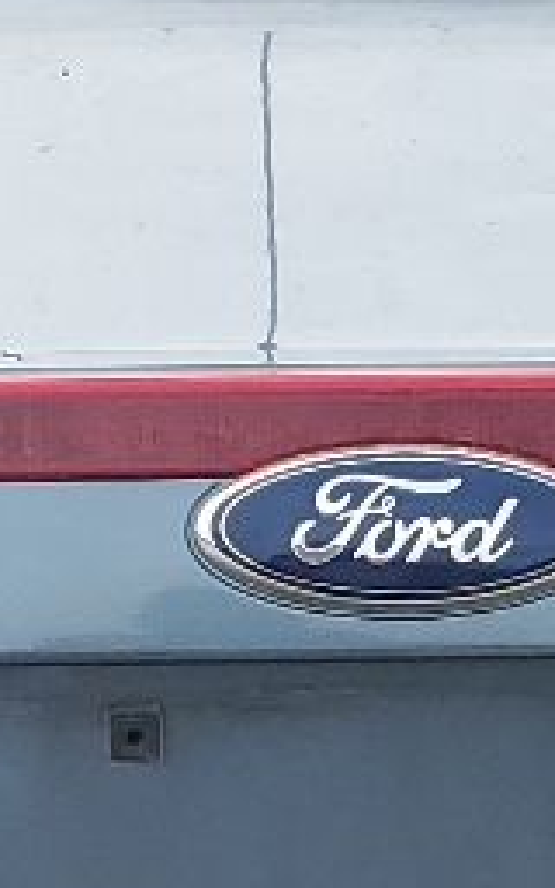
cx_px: 444
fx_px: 4163
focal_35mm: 172
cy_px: 916
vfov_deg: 12.0
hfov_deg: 7.6
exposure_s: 1/2000
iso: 50
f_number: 1.5
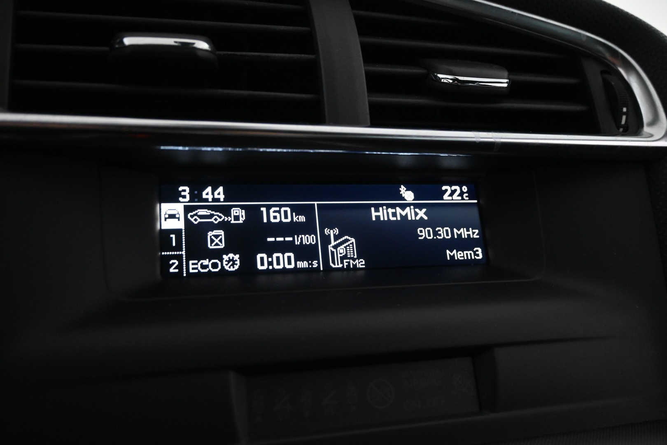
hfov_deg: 59.5
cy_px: 222
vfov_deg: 41.7
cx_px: 334
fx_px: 584
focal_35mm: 32
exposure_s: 1/60
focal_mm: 21
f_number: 4
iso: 2500
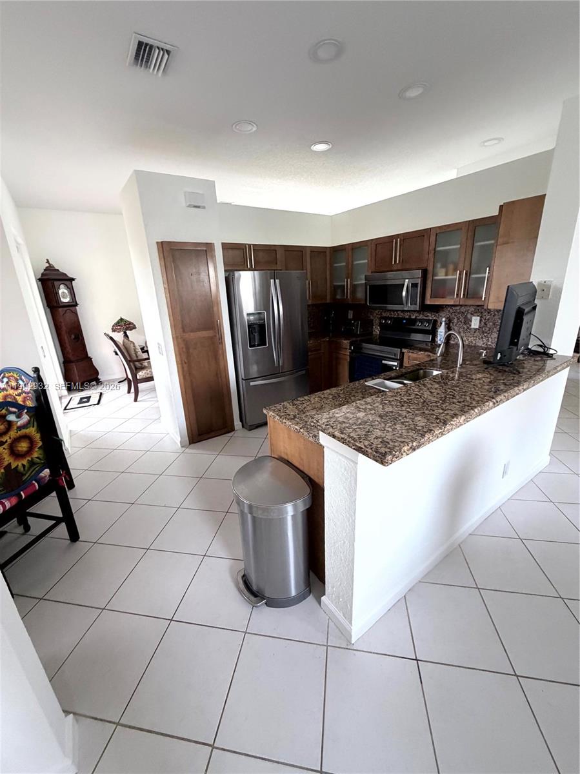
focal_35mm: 14
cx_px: 290
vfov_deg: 102.1
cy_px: 387
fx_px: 313
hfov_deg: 85.6
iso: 320
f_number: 2.2
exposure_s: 1/97
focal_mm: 2.22
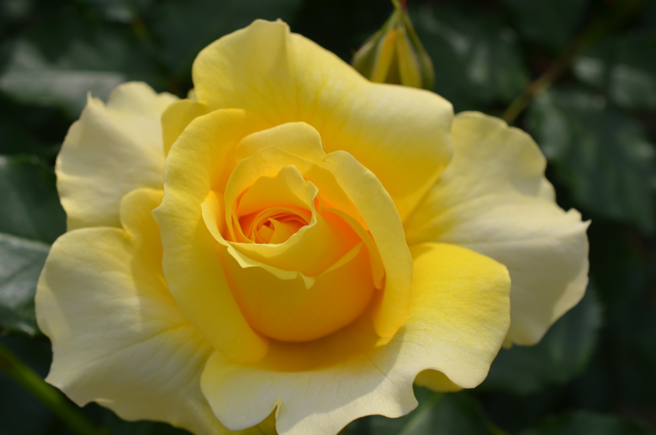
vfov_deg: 22.5
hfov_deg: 33.5
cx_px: 328
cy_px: 218
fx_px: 1091
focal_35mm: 60
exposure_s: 1/250
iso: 100
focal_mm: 40
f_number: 8
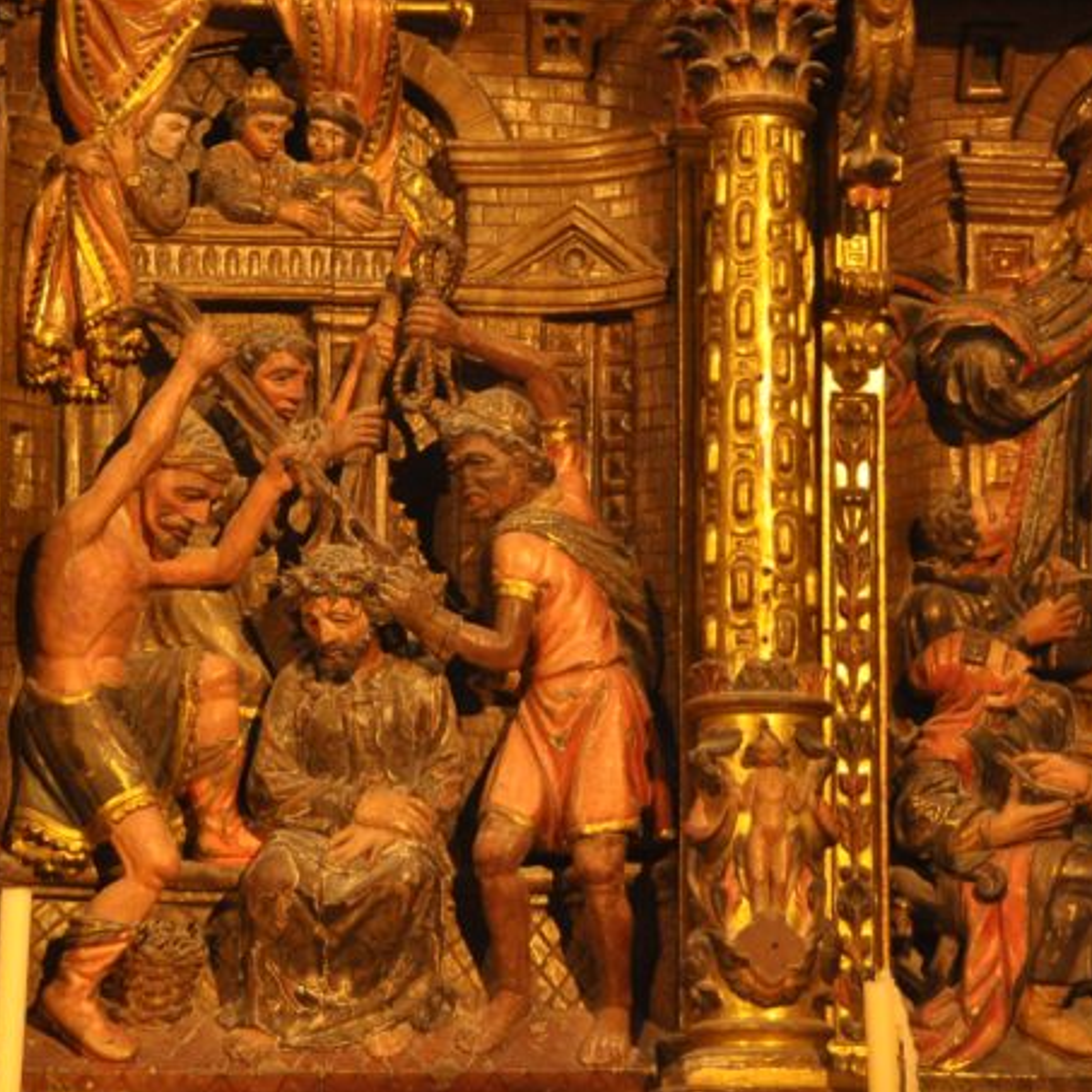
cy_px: 519
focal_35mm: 126
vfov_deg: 13.8
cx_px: 779
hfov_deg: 13.8
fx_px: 4497
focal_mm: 56
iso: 1600
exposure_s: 1/15
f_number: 4.8
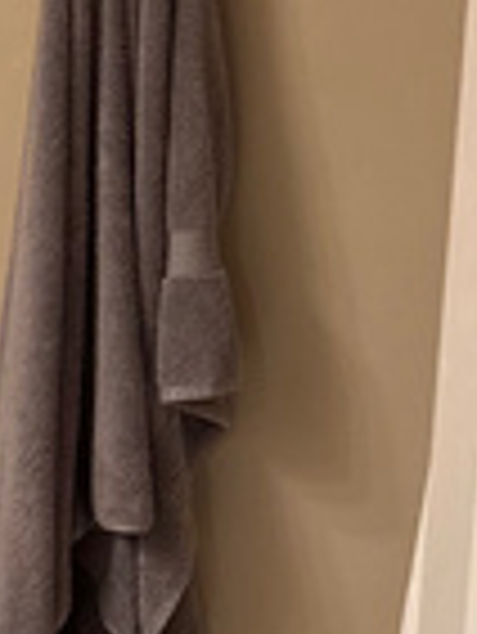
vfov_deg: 15.0
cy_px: 252
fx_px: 2403
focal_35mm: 131
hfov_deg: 9.5
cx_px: -814
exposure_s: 1/60
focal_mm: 6.76
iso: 160
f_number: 1.78
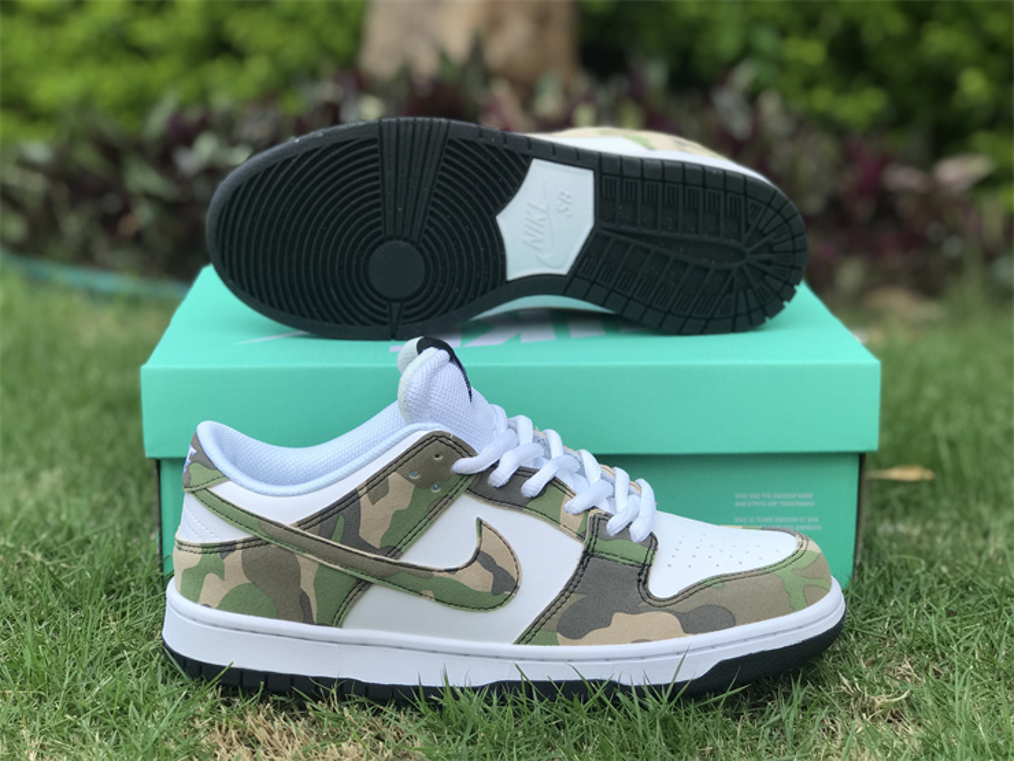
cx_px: 507
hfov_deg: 33.8
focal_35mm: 57
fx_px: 1670
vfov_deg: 25.7
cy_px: 380
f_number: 2.8
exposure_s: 1/273
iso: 20
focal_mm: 6.6
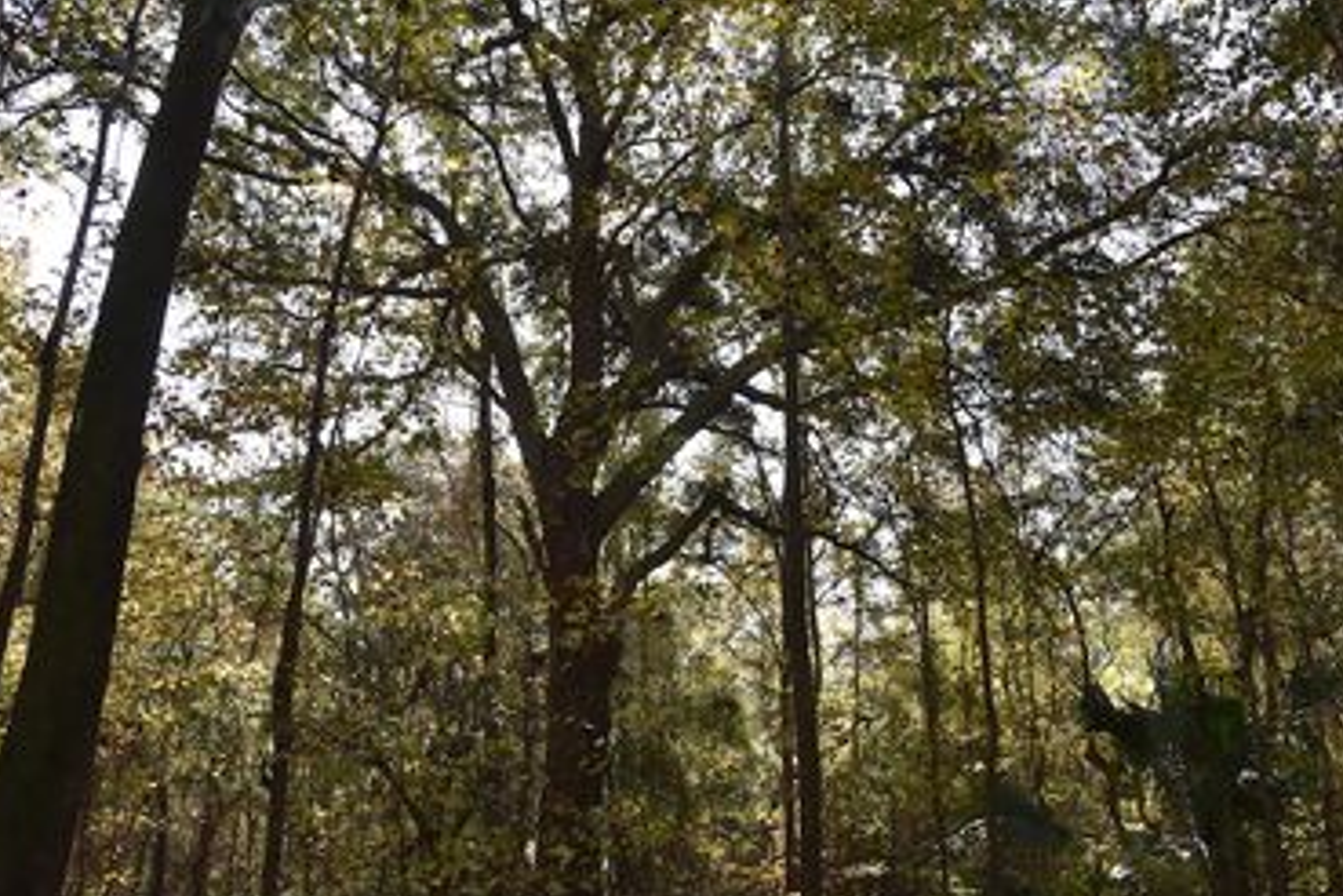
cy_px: 461
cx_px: 750
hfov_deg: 65.3
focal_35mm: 28
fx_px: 1044
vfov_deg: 46.4
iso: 1250
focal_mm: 24
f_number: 10
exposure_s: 1/400
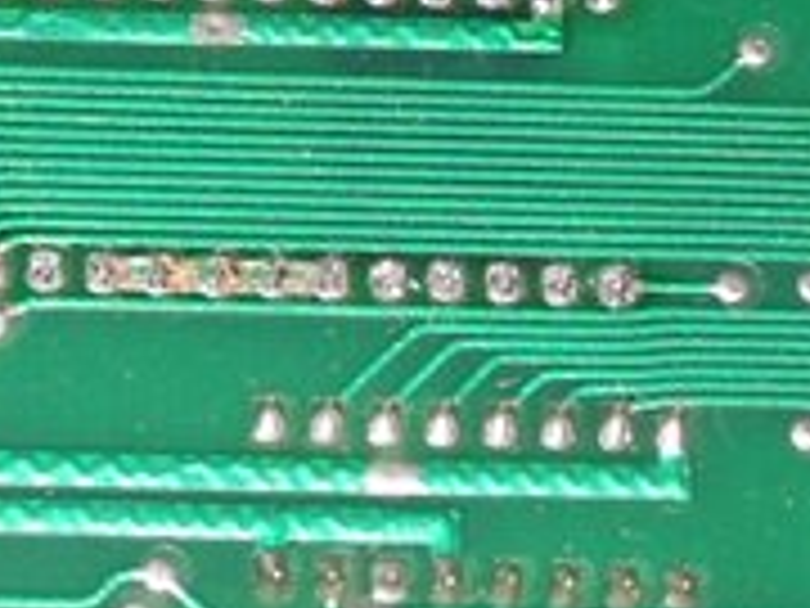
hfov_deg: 18.0
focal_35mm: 107
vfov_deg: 13.8
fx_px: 2504
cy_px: 234
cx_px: 58
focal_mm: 7.7
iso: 200
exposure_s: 1/30
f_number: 7.5
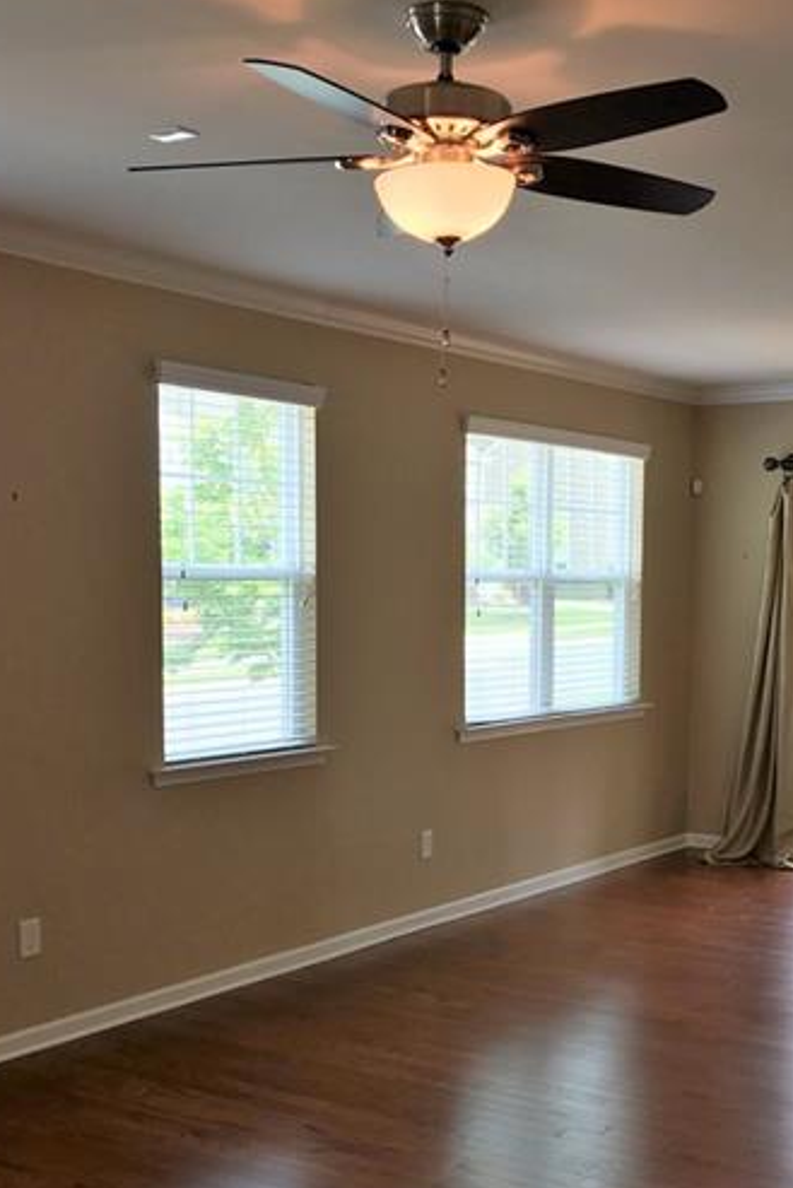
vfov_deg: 41.6
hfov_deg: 28.6
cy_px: 752
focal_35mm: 47
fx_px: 1552
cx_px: 470
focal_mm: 4.15
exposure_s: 1/60
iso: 25
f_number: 2.2
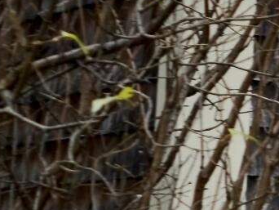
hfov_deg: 6.7
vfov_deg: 6.3
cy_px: 10
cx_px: 1112
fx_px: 1903
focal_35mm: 236
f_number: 4
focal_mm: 28
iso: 250
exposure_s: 1/60
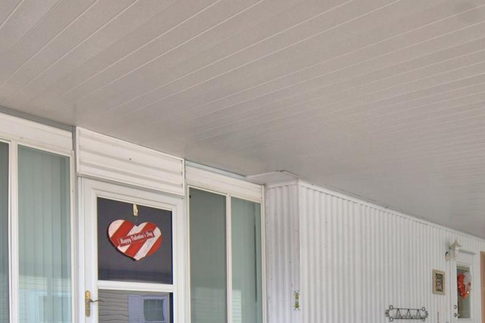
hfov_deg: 58.0
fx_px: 431
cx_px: 305
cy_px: 320
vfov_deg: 37.0
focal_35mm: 32
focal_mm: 10
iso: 200
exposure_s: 1/200
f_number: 4.5
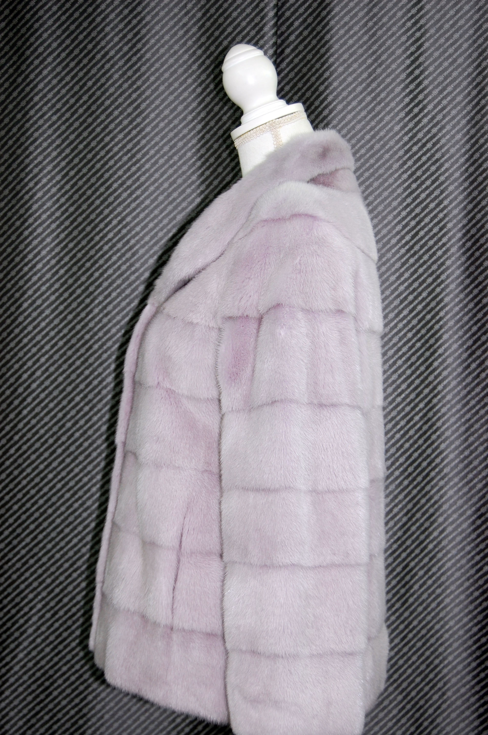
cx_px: 244
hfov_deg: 23.7
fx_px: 1161
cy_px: 368
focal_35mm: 57
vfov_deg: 35.1
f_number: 4.8
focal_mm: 38
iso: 400
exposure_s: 1/60
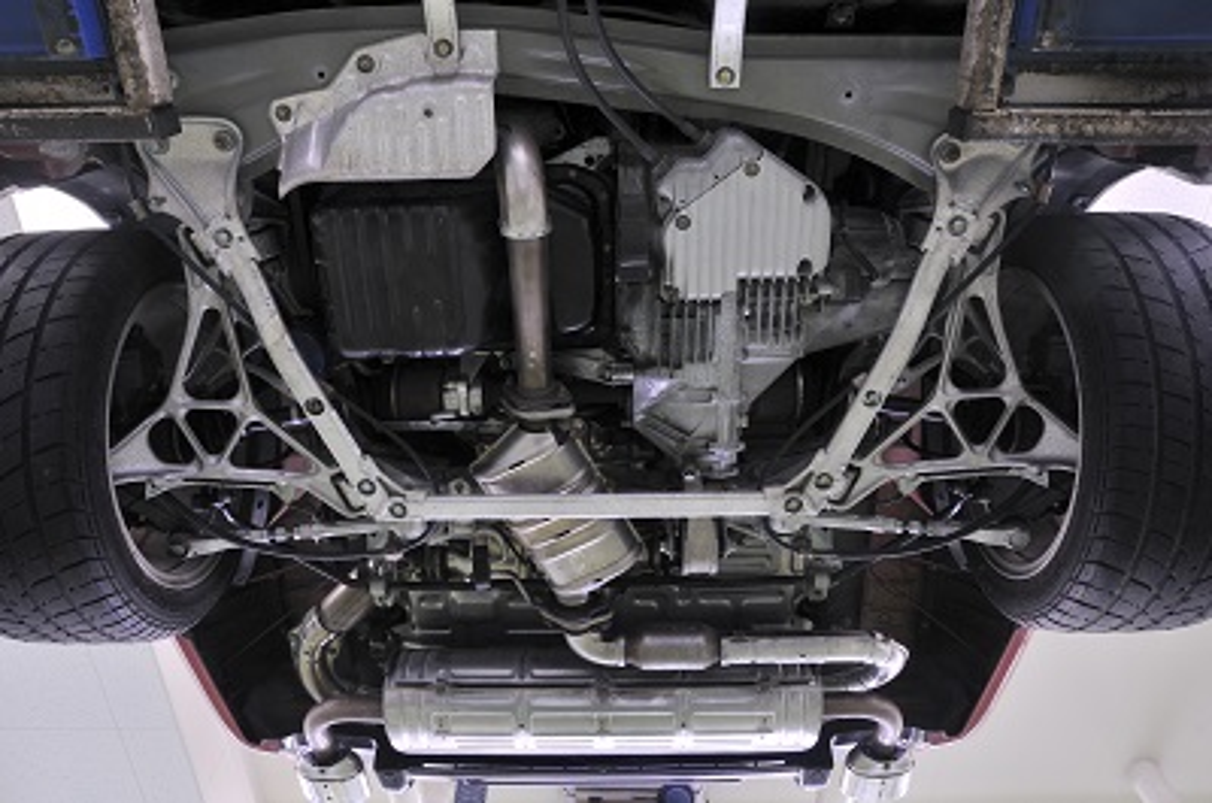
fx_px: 857
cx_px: 606
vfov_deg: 50.2
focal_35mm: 26
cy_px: 402
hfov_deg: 70.5
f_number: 10
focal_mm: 17
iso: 200
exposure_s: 1/1.25
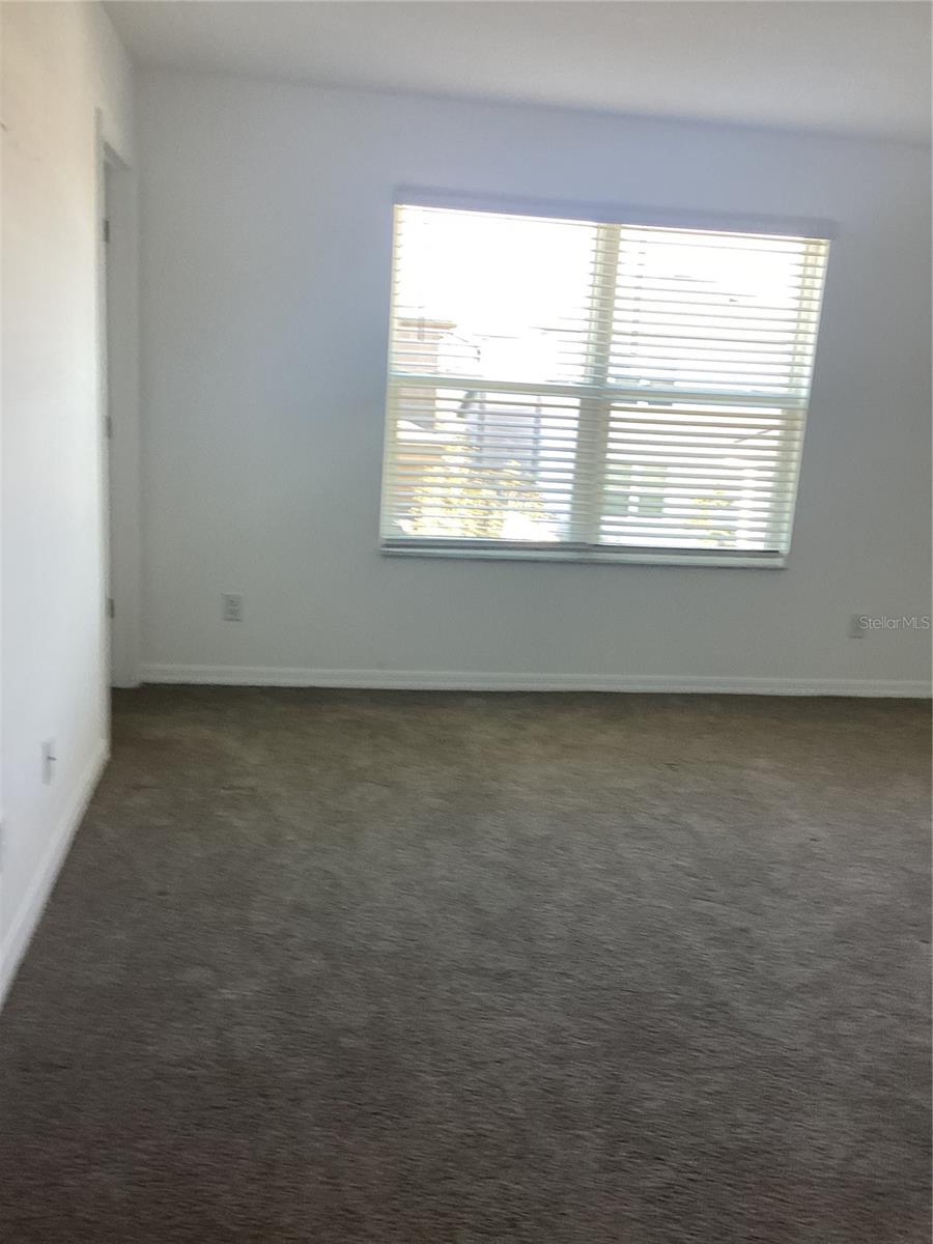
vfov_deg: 58.4
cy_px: 622
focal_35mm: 31
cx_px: 466
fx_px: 1114
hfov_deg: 45.4
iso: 64
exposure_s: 1/60
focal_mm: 3.3
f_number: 2.4
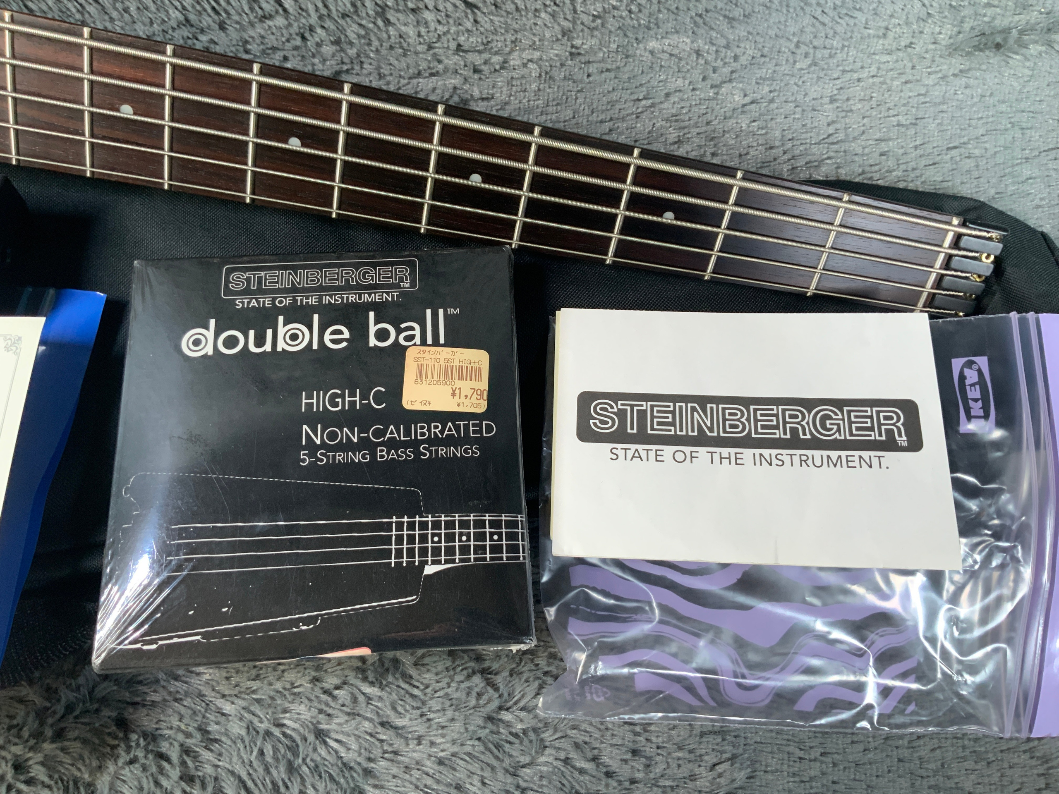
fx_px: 887
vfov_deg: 48.2
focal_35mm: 29
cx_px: 530
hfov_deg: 61.7
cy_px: 397
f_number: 1.8
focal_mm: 3
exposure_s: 1/60
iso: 160
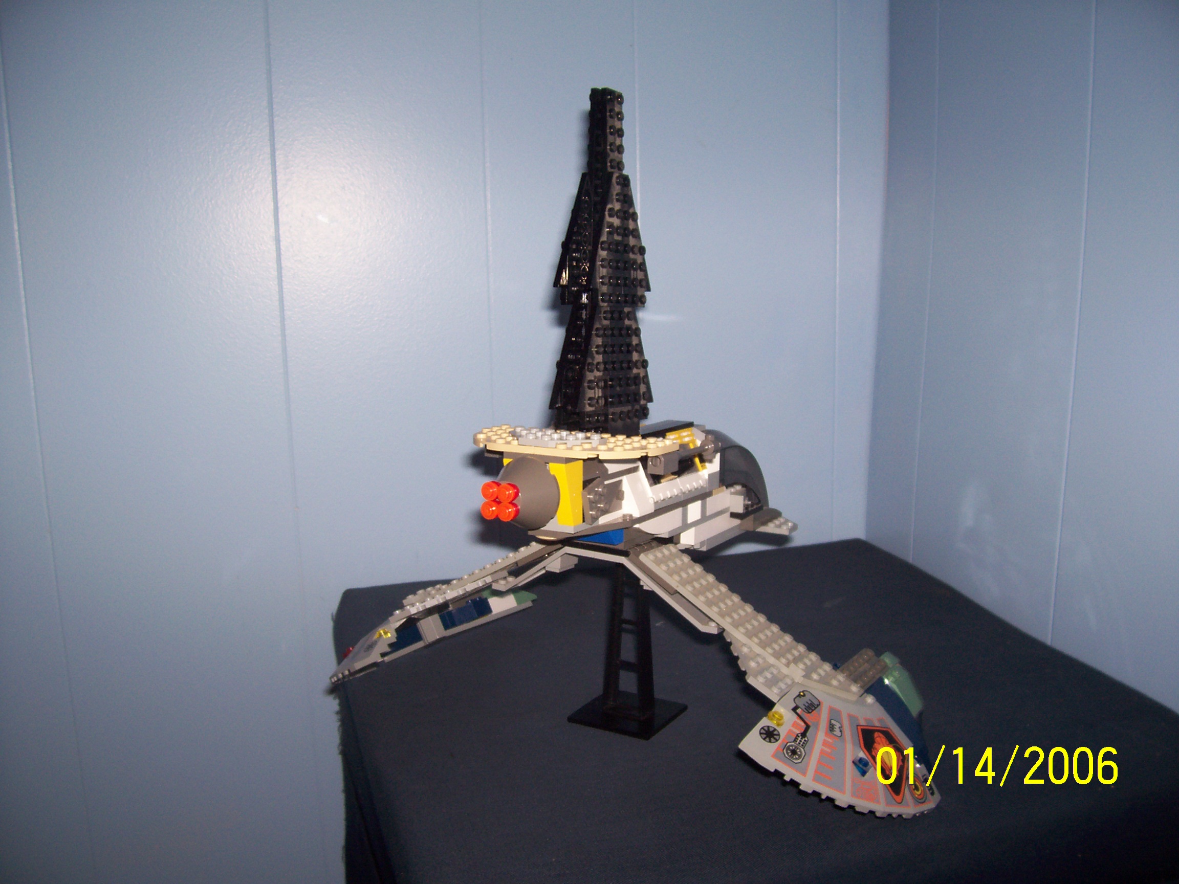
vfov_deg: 41.8
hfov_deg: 54.0
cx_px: 590
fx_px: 1158
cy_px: 442
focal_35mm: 34
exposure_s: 1/64
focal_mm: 5.6
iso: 80
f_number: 2.7
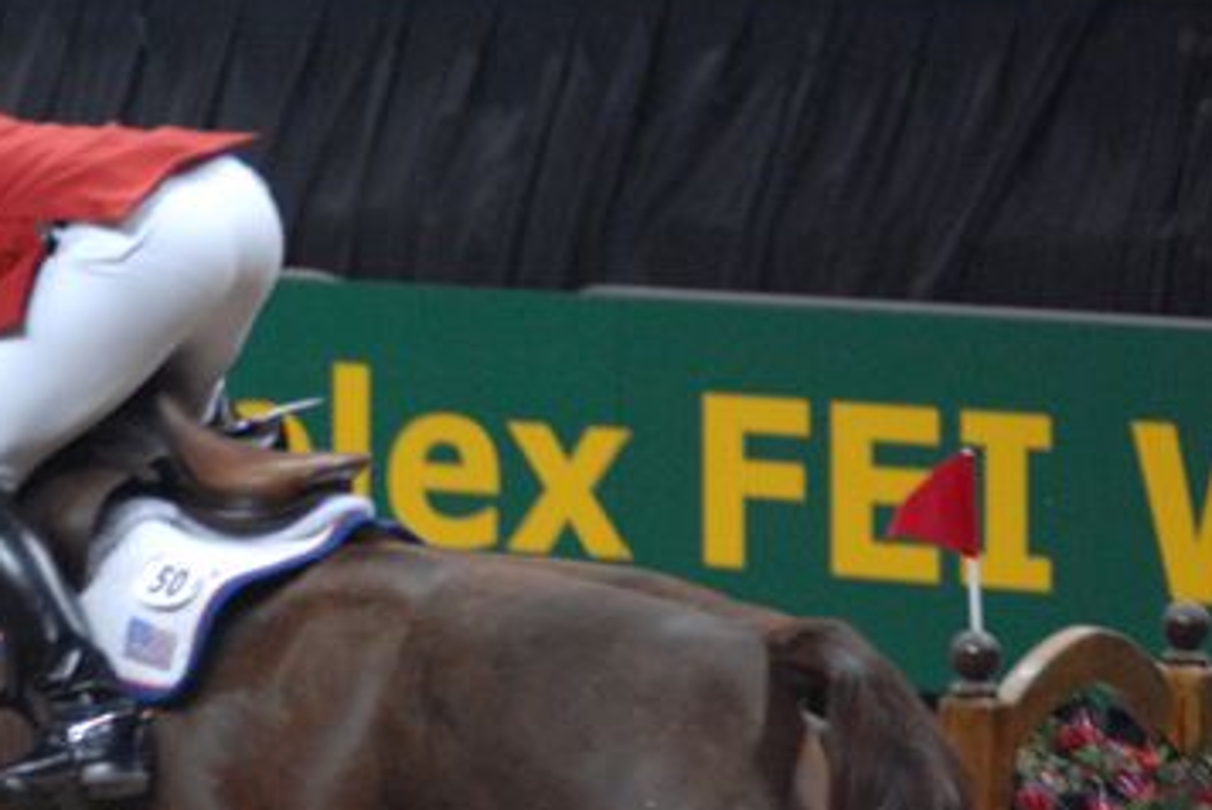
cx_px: 197
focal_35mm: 444
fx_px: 14956
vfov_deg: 3.1
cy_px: 631
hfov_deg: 4.6
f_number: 2.8
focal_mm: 165
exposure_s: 1/320
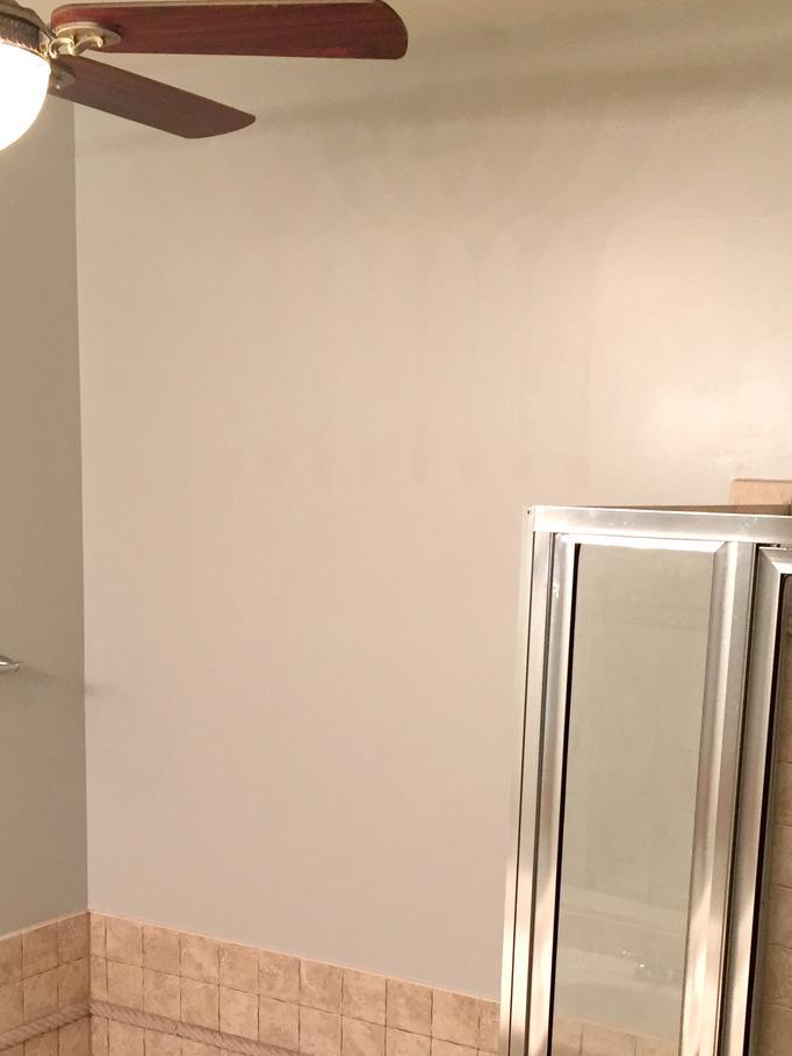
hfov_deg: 29.7
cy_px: 791
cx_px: 382
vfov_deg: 37.9
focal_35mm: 49
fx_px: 1494
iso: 100
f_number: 2.2
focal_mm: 4.15
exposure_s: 1/30
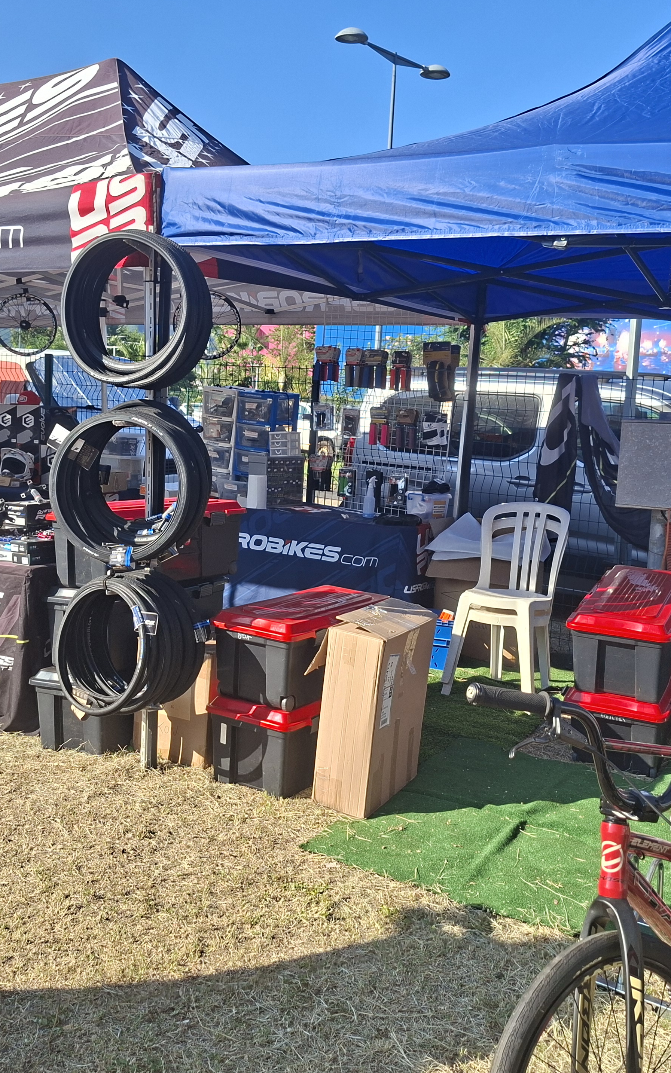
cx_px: 296
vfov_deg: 56.7
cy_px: 526
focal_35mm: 34
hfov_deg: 37.2
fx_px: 995
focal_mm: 5.54
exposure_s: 1/1585
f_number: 1.8
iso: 50
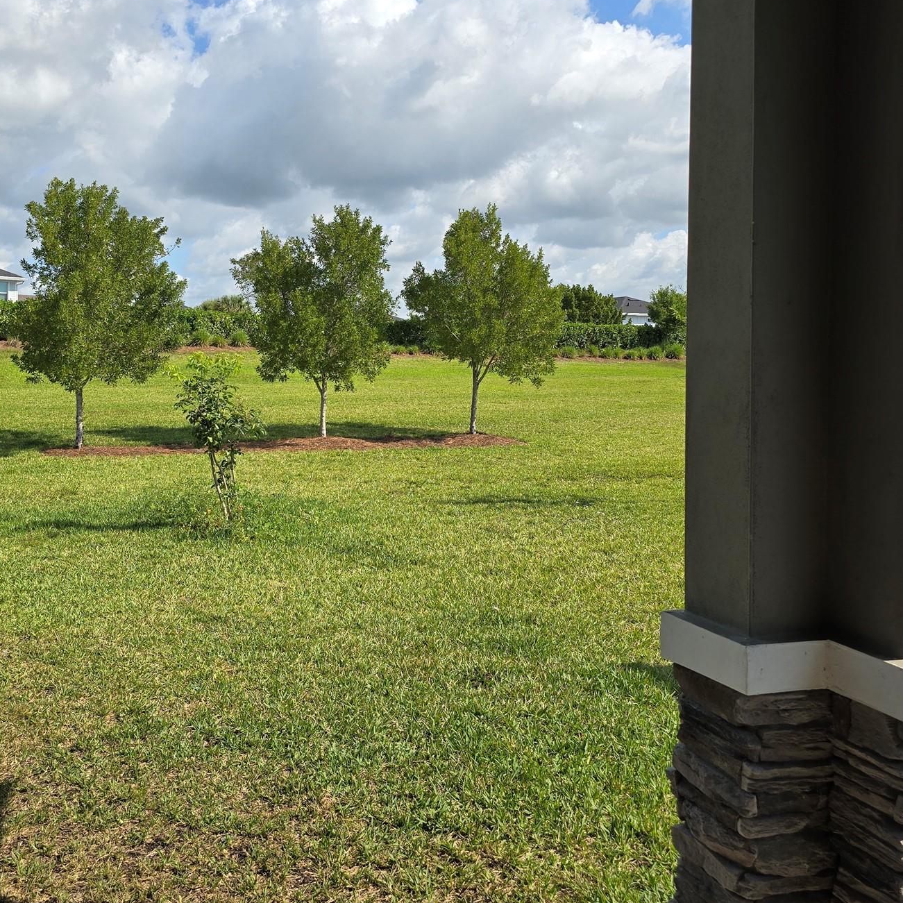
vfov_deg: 50.9
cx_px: 339
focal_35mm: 32
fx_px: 944
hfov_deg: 50.6
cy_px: 378
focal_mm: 6.3
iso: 12
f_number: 1.7
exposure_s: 1/765
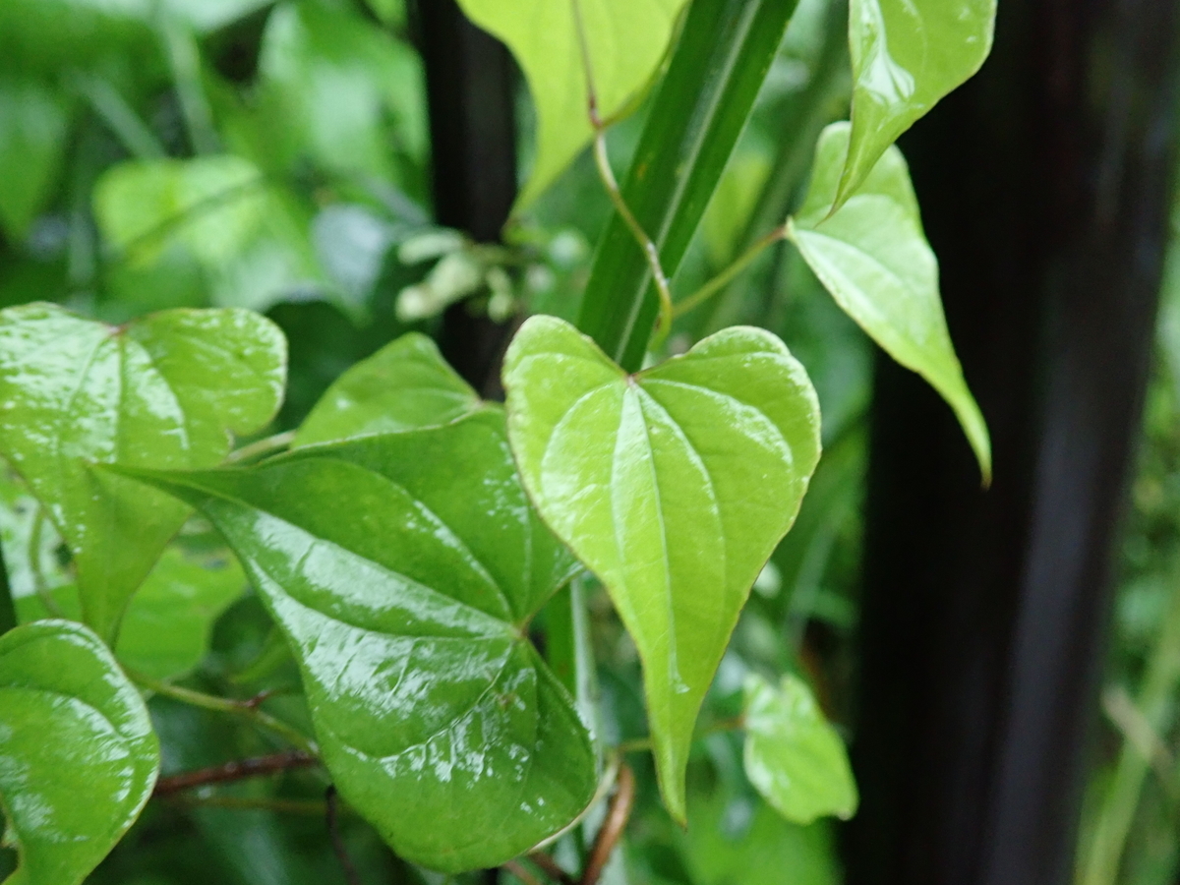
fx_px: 1023
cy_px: 442
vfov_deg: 46.8
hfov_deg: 60.0
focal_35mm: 30
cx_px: 590
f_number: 2.3
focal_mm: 5.5
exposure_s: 1/80
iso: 800
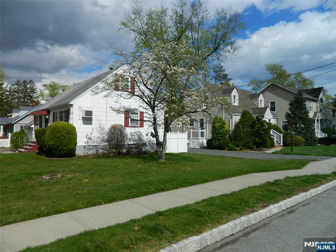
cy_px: 126
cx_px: 168
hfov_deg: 69.4
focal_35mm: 25
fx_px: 243
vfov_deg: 54.9
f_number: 8.7
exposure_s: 1/320
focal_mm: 4.5
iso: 80
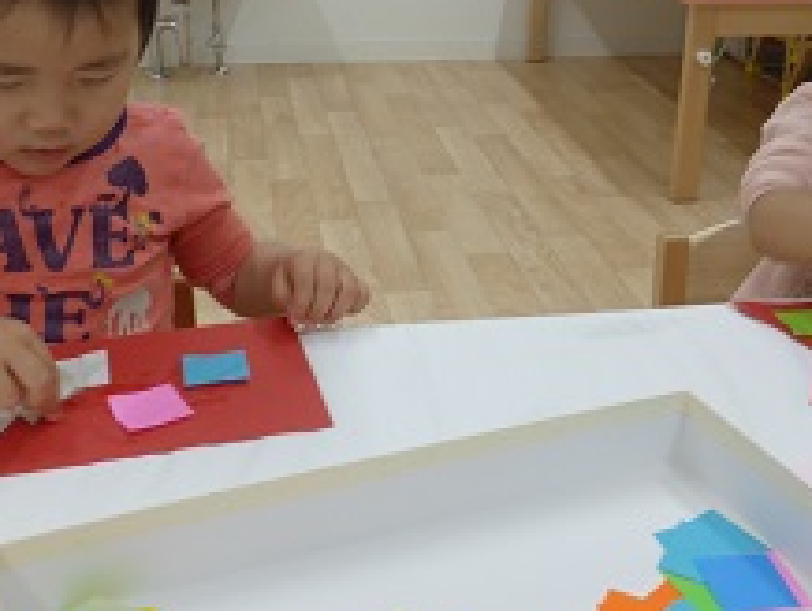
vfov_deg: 32.7
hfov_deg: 42.8
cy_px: 205
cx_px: 447
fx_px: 1033
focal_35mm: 44
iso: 100
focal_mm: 4.3
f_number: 3.3
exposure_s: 1/30
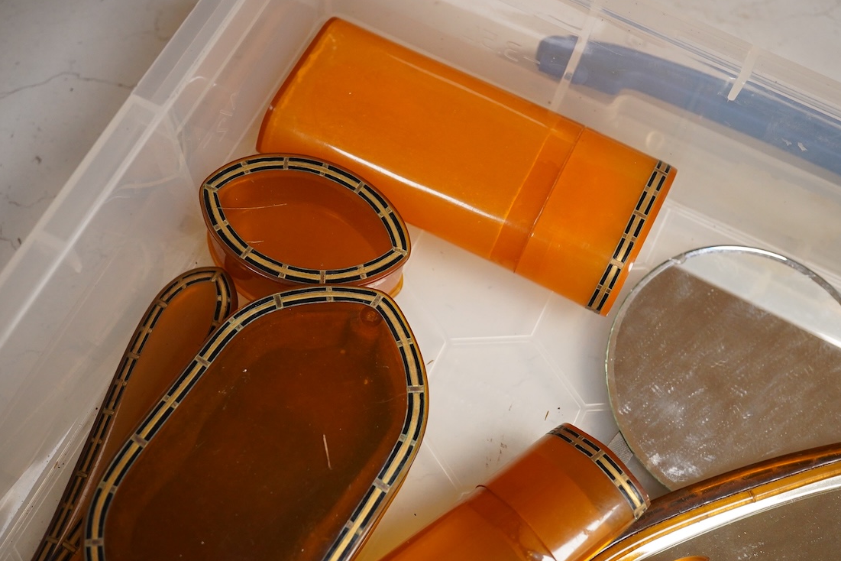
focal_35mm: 46
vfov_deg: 29.2
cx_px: 425
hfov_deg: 42.7
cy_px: 280
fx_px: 1075
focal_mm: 30
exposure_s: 1/160
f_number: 8
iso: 2500
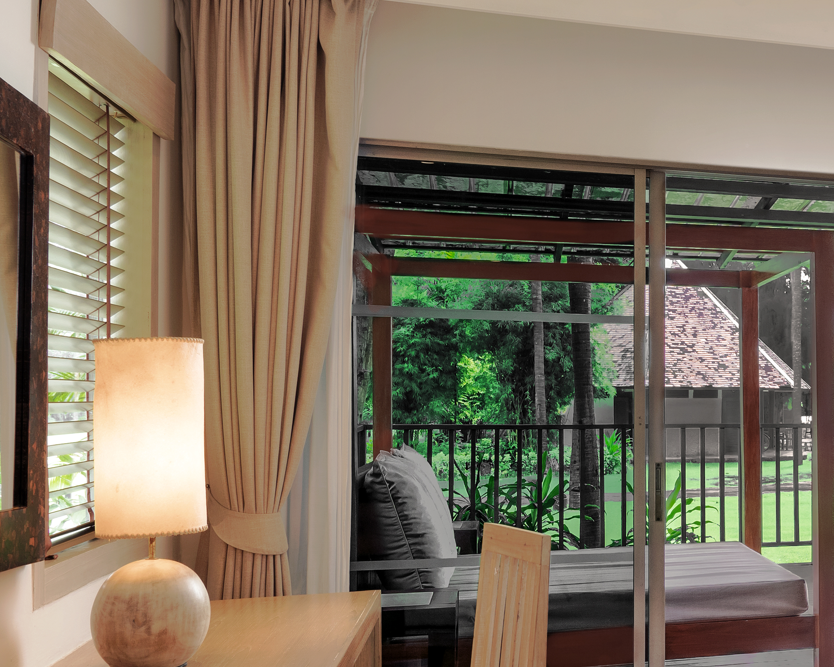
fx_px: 1086
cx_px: 1023
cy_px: 414
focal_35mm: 44
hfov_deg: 33.4
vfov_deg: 34.0
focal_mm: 16
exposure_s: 1/4
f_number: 8
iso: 100
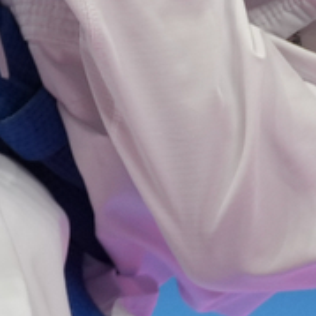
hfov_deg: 1.2
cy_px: -334
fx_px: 15657
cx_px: -318
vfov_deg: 1.2
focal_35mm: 1516
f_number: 2.8
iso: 800
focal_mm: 200
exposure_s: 1/1000
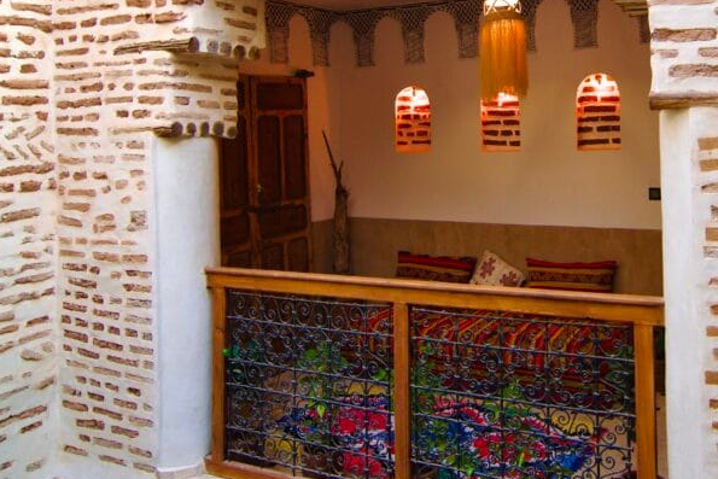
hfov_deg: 57.7
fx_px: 618
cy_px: 114
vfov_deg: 41.0
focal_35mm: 31
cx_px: 525
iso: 450
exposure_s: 1/60
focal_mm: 12
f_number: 4
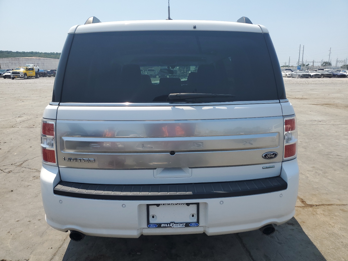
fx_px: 261
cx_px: 174
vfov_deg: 53.1
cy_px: 130
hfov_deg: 67.3
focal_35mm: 26
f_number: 1.5
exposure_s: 1/3333
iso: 50
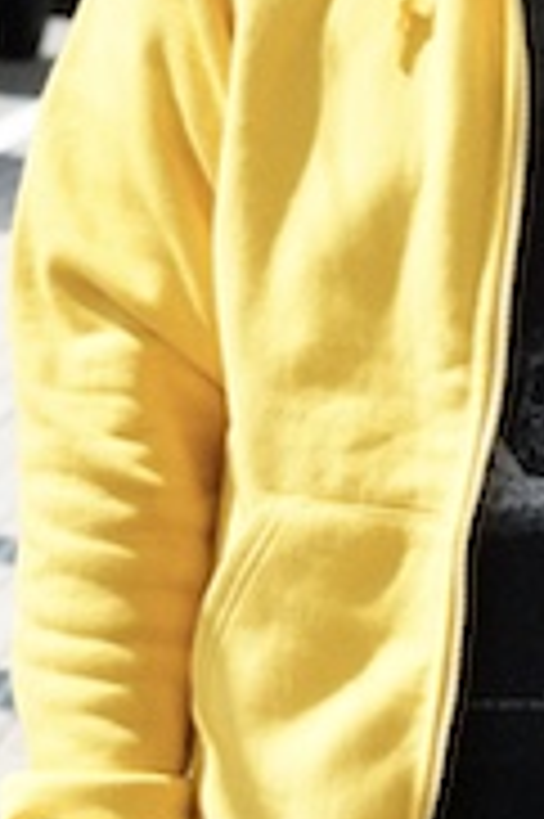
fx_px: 7653
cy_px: 108
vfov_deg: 6.1
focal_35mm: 337
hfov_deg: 4.1
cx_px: 697
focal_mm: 102
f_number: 13
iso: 16000
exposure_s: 1/8000
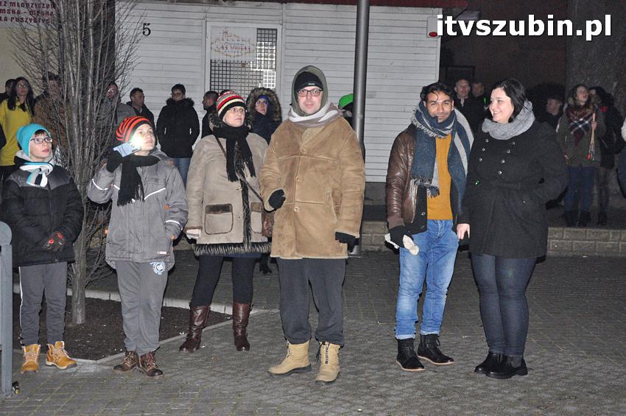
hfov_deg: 35.1
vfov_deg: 23.7
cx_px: 313
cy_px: 208
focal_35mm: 57
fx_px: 990
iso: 3200
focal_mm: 38
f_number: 5.6
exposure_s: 1/60
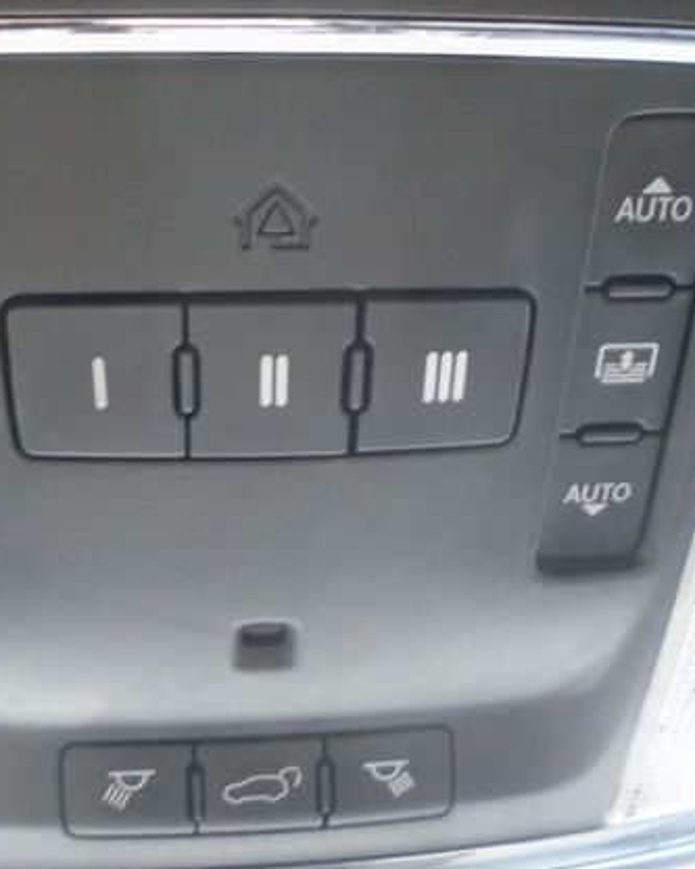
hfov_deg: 38.1
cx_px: 275
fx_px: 1002
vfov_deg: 46.8
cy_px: 416
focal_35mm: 39
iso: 400
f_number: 3.2
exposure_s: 1/15
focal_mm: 4.6
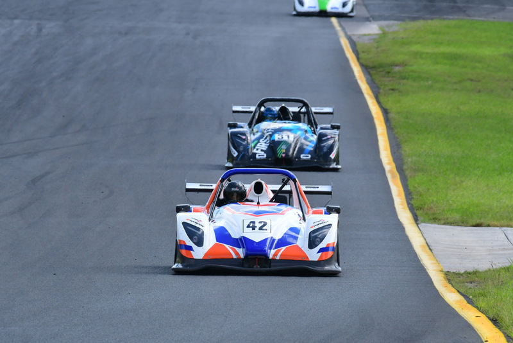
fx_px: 9408
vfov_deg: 2.1
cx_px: 256
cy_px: 172
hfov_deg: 3.1
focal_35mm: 660
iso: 1000
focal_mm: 440
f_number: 11
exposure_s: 1/640
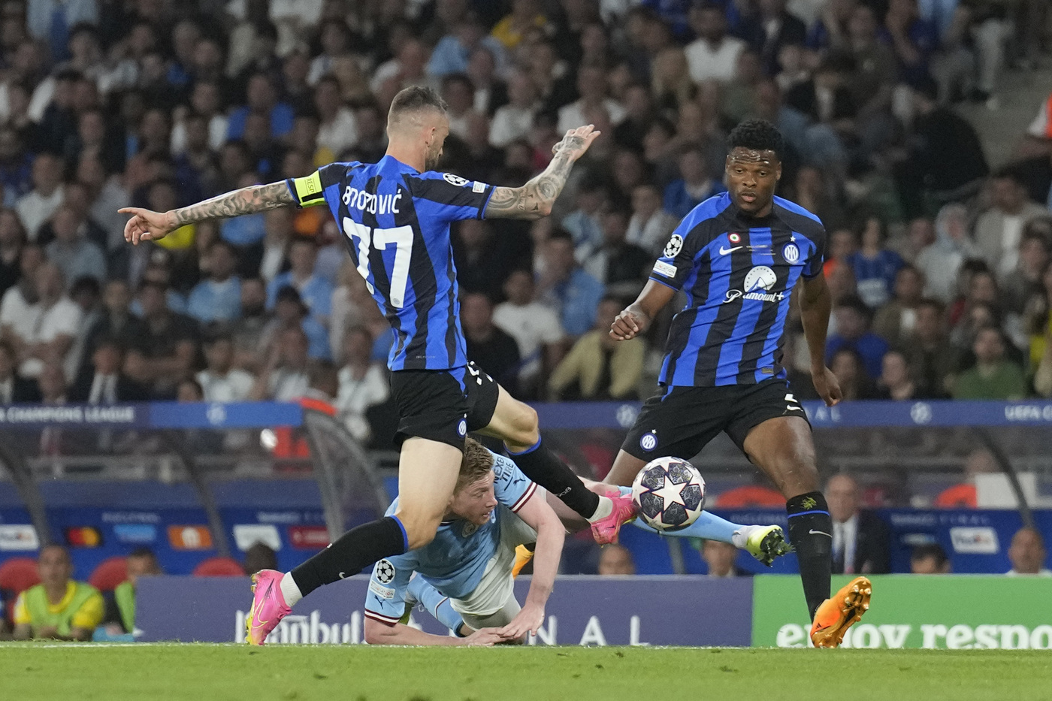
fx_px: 5843
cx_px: 526
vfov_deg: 6.9
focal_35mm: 200
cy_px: 350
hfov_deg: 10.3
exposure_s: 1/2000
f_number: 3.2
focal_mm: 200
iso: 3200
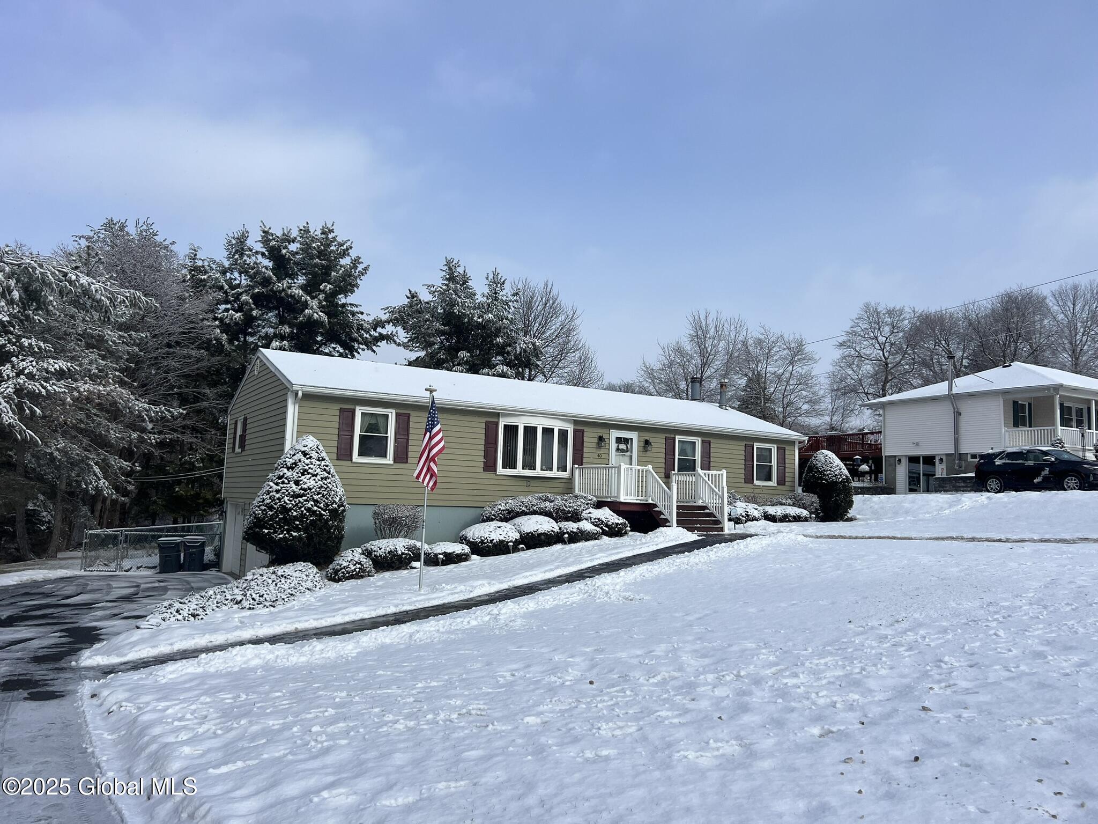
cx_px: 549
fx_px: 825
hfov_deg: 67.3
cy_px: 412
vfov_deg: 53.1
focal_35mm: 26
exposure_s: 1/6993
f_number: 1.5
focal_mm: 5.7
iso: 50
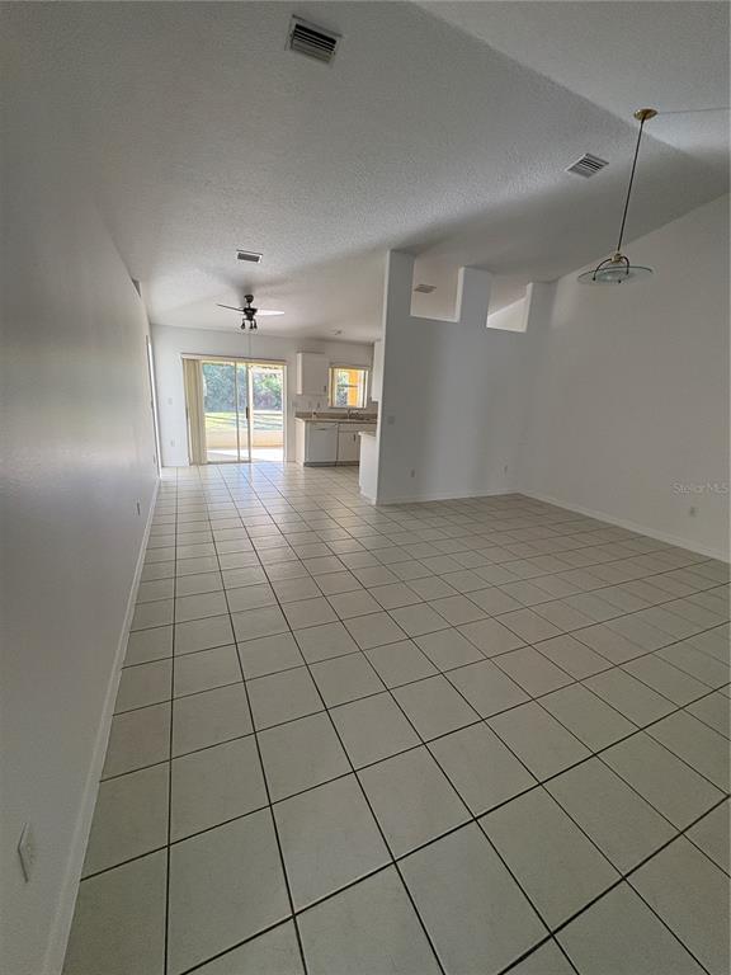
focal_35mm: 14
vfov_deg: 102.1
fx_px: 394
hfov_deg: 85.7
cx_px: 366
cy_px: 488
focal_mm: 2.22
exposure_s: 1/120
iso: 125
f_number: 2.2
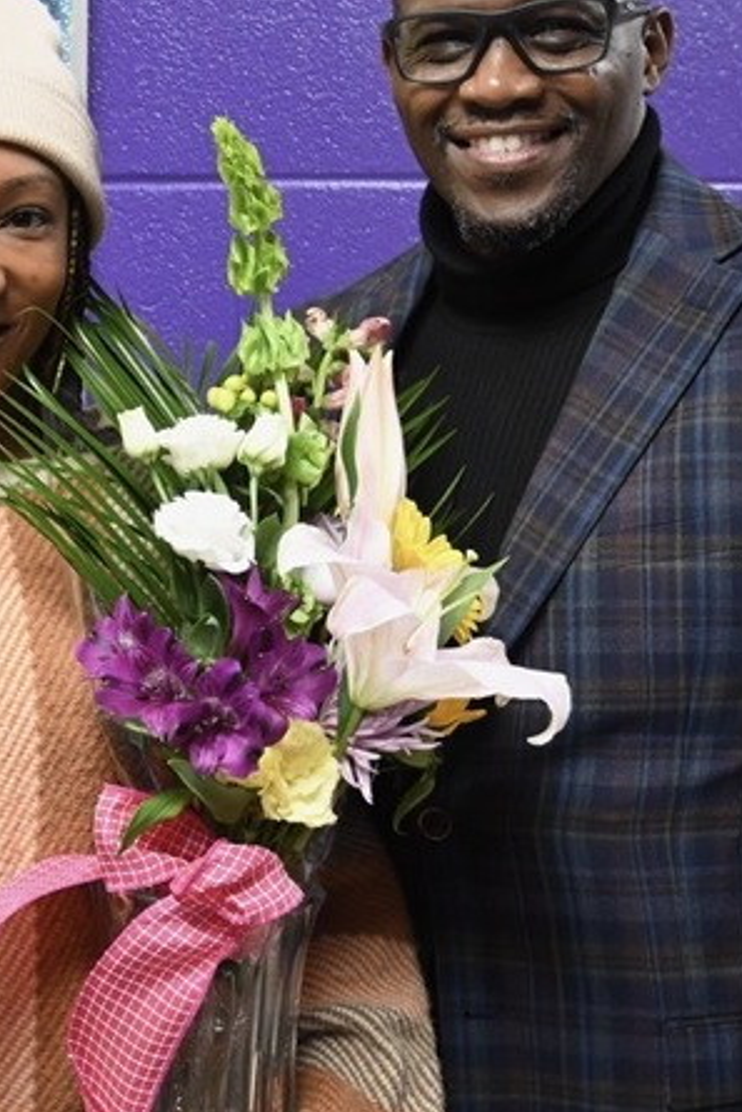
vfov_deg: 29.2
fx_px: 2131
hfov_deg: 19.0
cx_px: -65
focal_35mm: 69
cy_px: 467
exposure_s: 1/125
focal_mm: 30
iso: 2800
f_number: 4
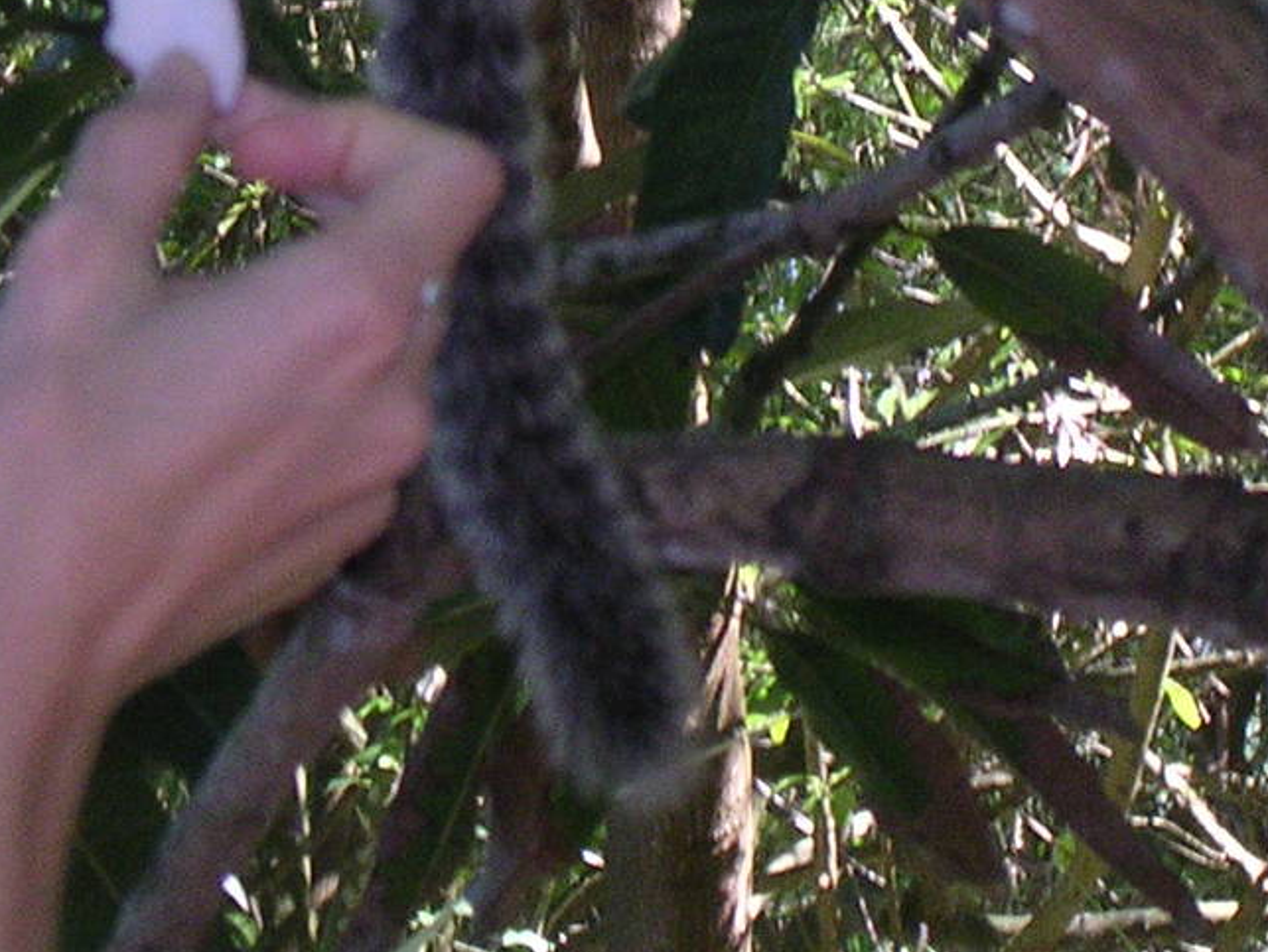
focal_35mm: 286
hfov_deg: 6.9
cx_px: 643
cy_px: -168
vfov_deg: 5.2
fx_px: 10482
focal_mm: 17.4
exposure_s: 1/60.1
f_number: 4.9
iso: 258
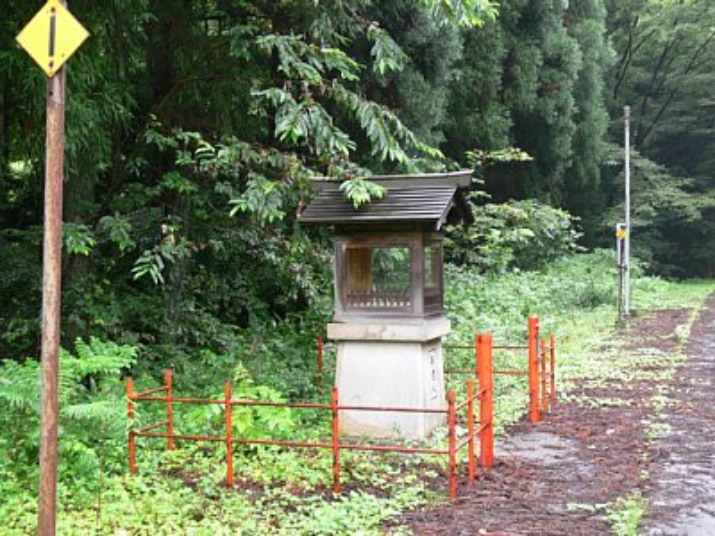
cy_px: 268
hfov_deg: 39.7
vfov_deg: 30.3
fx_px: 991
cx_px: 358
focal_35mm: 48
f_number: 3.2
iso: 80
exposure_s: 1/60
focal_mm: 10.1
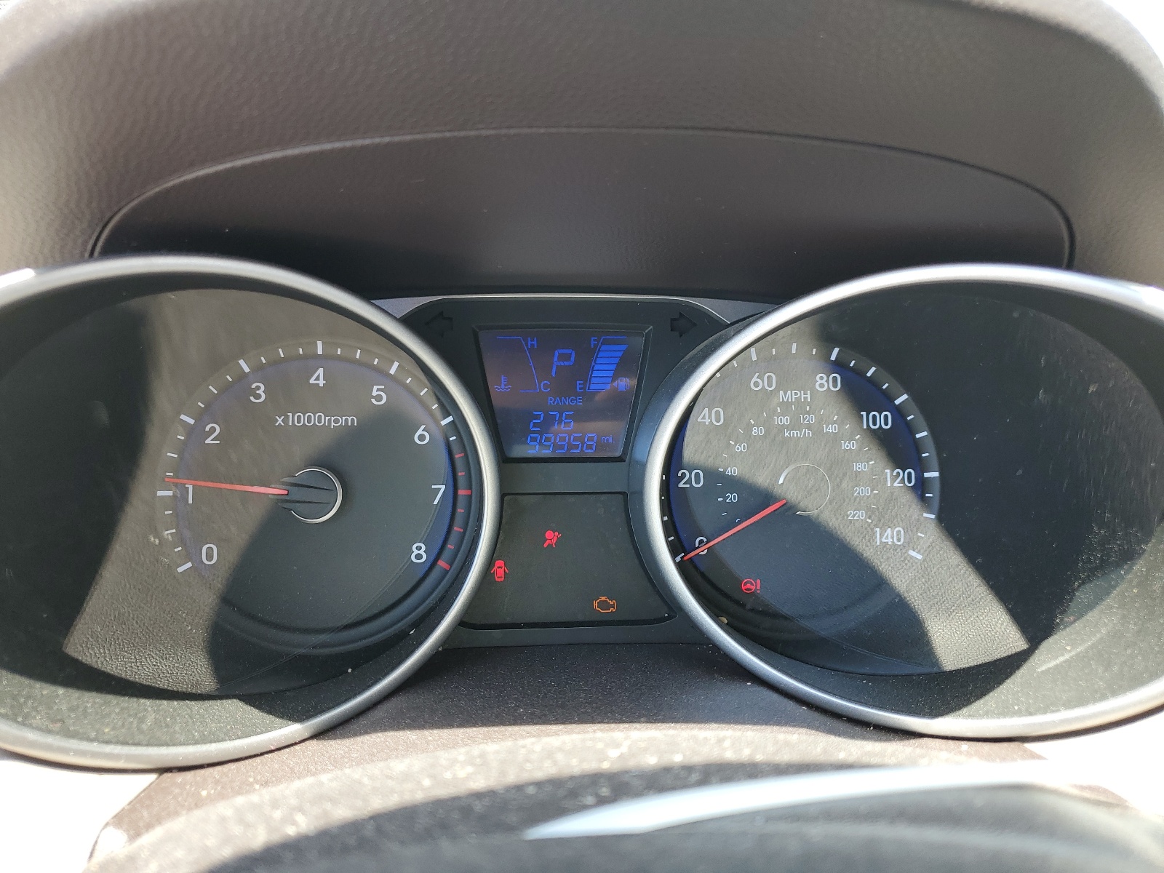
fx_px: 874
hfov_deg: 67.3
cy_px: 436
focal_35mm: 26
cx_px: 582
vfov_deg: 53.1
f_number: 1.5
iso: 50
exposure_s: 1/192
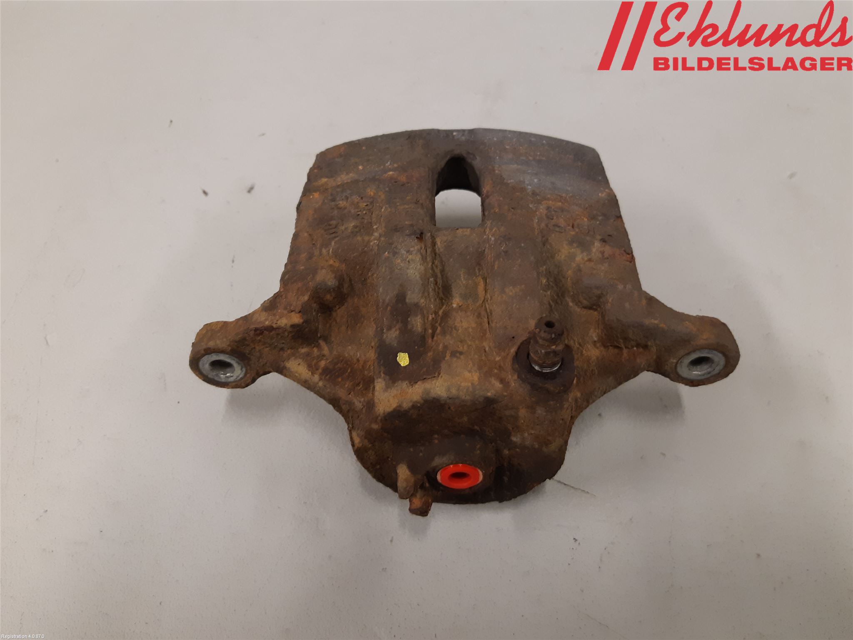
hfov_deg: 67.3
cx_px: 426
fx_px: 641
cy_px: 320
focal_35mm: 26
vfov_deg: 53.1
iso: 160
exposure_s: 1/50
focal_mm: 3.93
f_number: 1.7
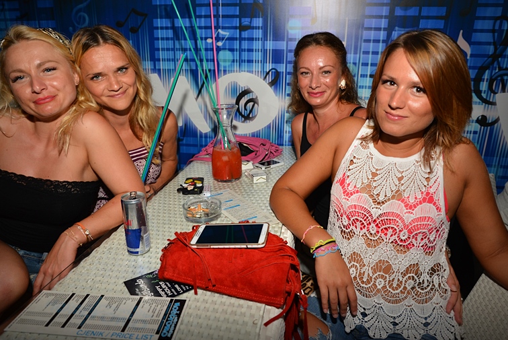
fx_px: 353
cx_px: 243
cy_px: 143
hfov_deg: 71.4
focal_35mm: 25
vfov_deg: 51.1
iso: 1000
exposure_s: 1/160
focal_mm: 21
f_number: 4.5
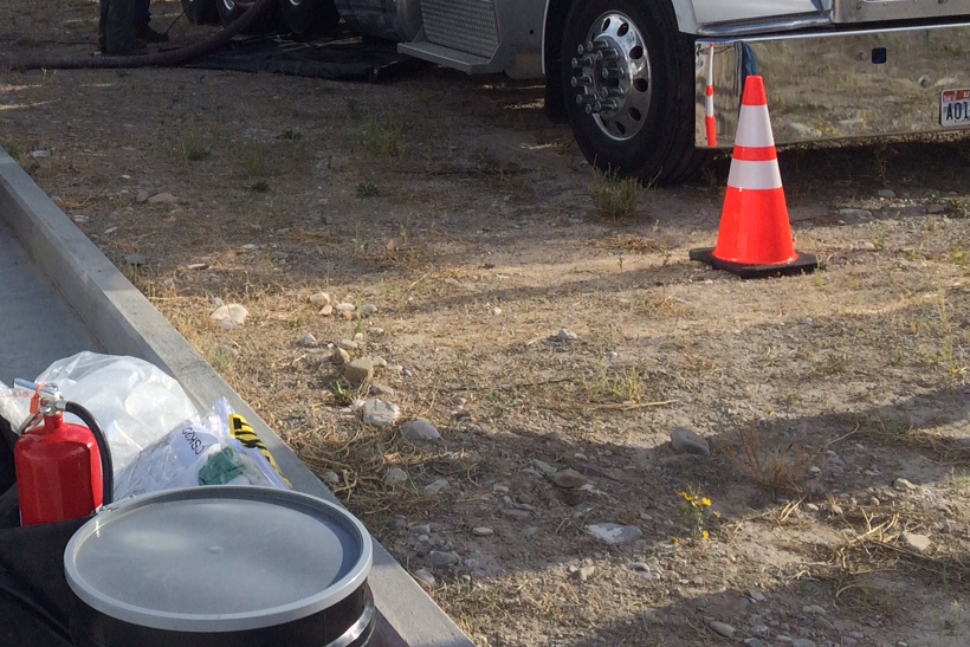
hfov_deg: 31.6
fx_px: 1617
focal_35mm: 60
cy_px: 59
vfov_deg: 22.1
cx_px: 67
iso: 32
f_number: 2.2
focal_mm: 4.15
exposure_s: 1/1866
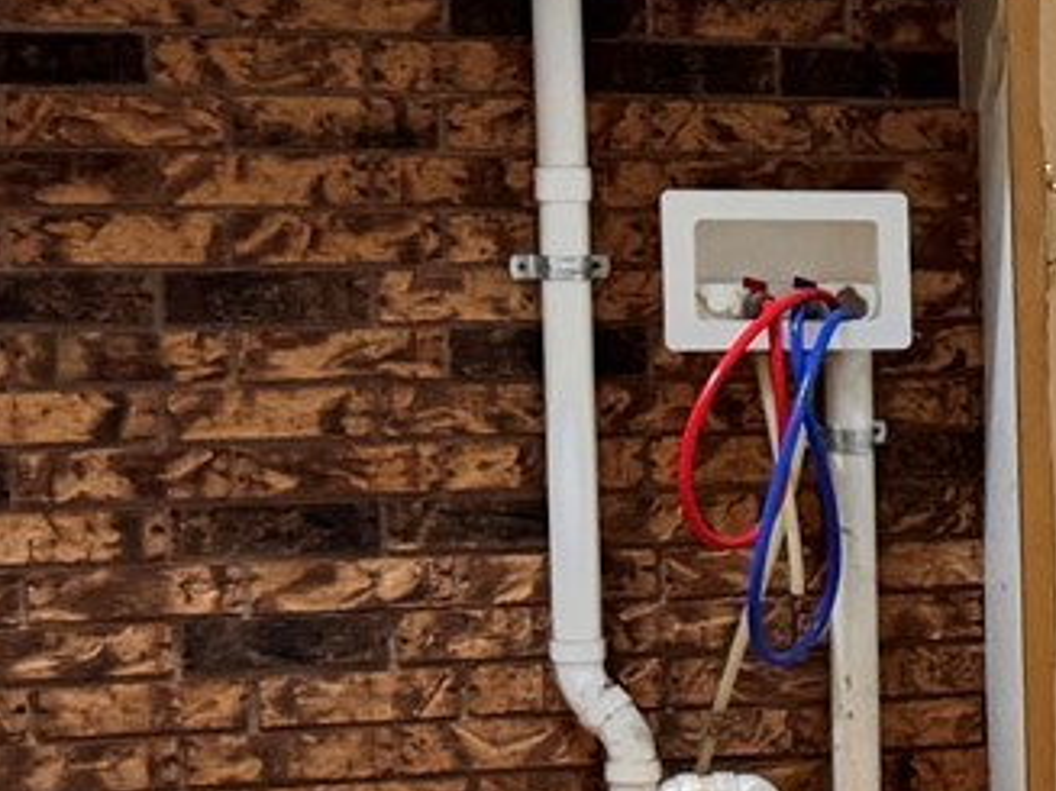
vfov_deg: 10.5
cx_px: 2477
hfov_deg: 11.7
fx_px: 4300
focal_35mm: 141
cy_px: 623
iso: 400
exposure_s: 1/60
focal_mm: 6.76
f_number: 1.78
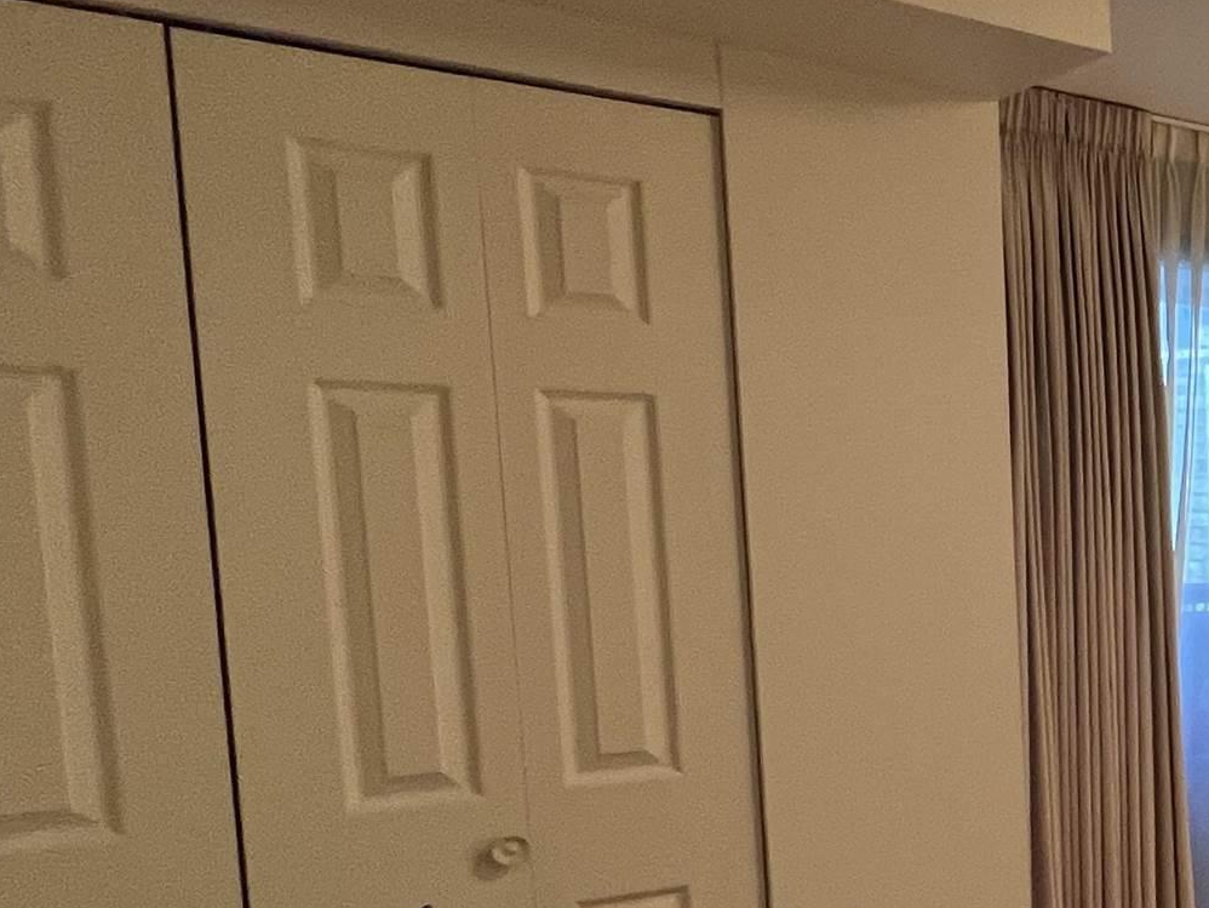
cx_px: 1776
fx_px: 1397
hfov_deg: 29.7
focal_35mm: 40
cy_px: 628
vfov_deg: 35.5
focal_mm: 1.57
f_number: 1.8
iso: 250
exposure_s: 1/92
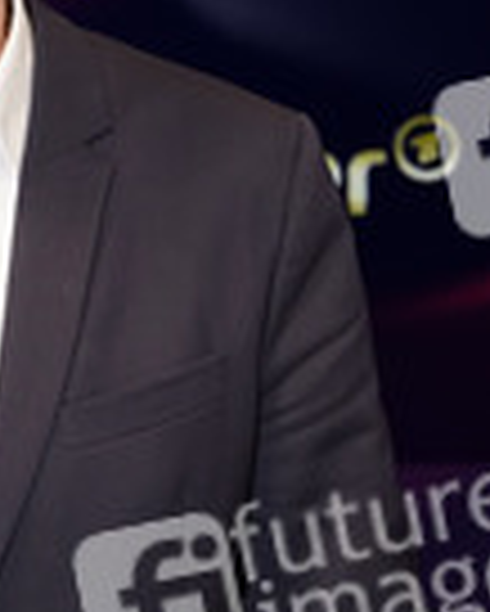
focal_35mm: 113
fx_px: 2046
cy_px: 356
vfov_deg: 17.0
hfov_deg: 13.3
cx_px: -103
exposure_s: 1/125
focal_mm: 41
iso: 2000
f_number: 5.6
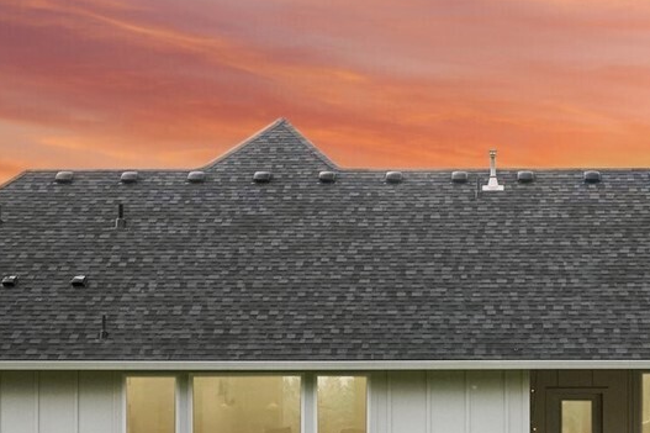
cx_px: 530
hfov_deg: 23.0
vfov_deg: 15.6
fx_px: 1570
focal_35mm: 87
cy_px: 348
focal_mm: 27
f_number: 8
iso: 400
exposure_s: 1/200
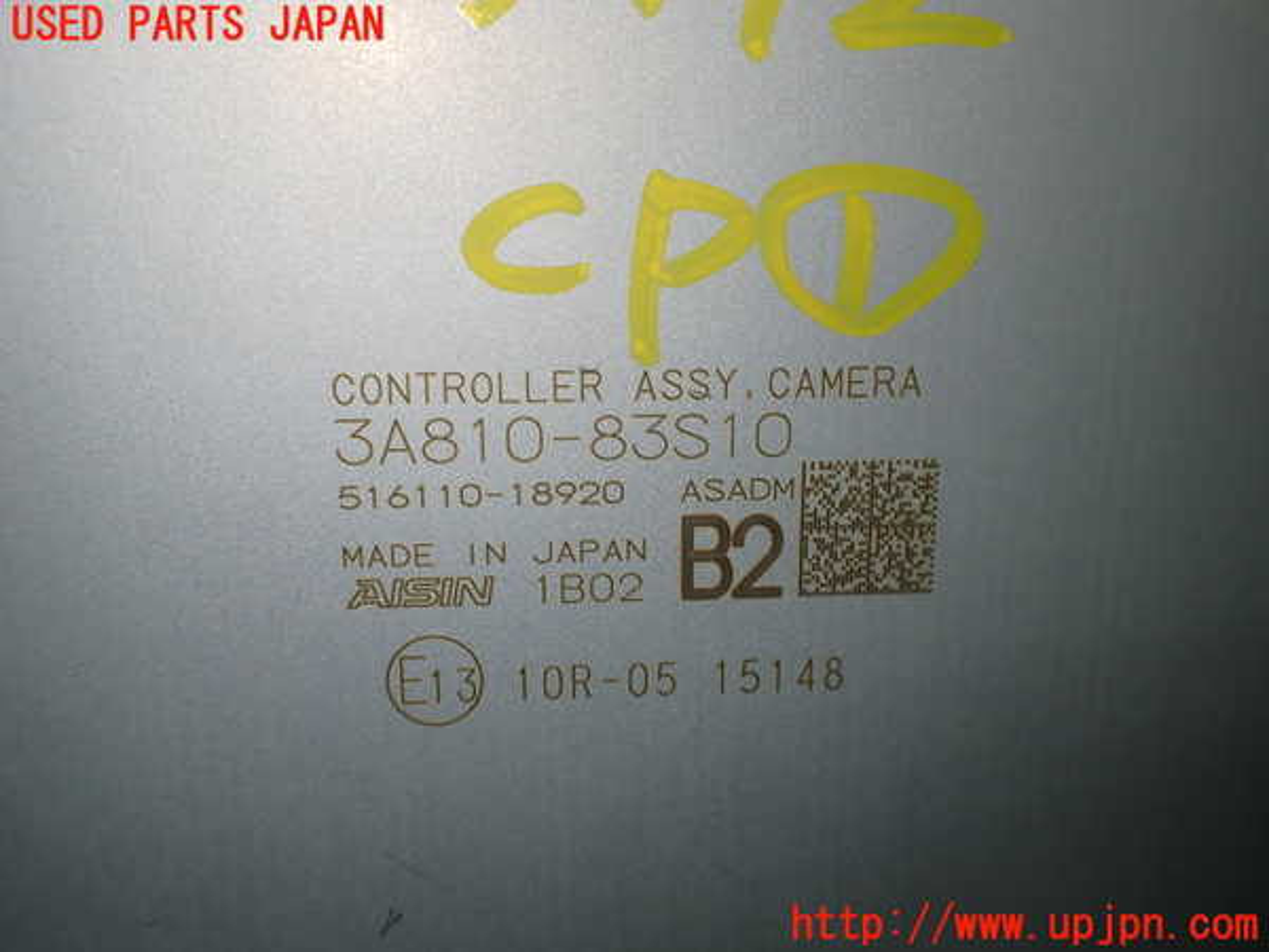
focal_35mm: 30
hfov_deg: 60.0
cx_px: 634
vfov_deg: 46.8
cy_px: 476
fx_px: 1100
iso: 100
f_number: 2.3
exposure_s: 1/125
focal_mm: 5.4
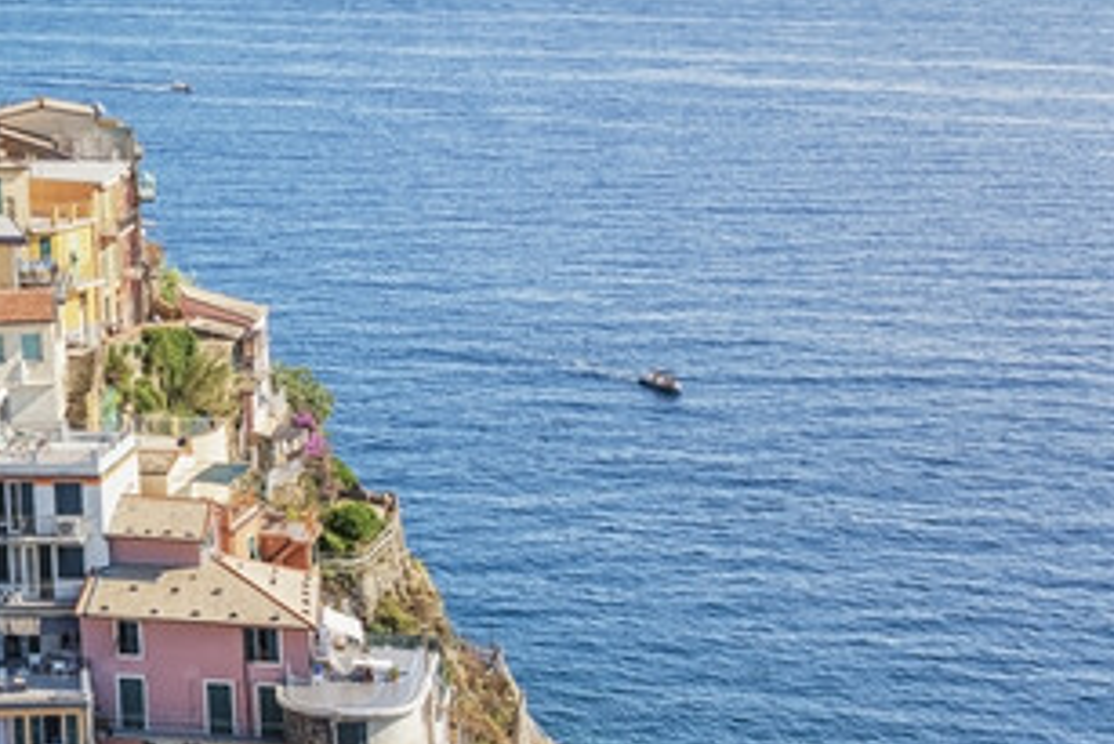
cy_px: 352
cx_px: -214
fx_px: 2724
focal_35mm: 88
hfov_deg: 21.5
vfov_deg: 15.5
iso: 64
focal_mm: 36
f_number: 6.3
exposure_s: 1/160
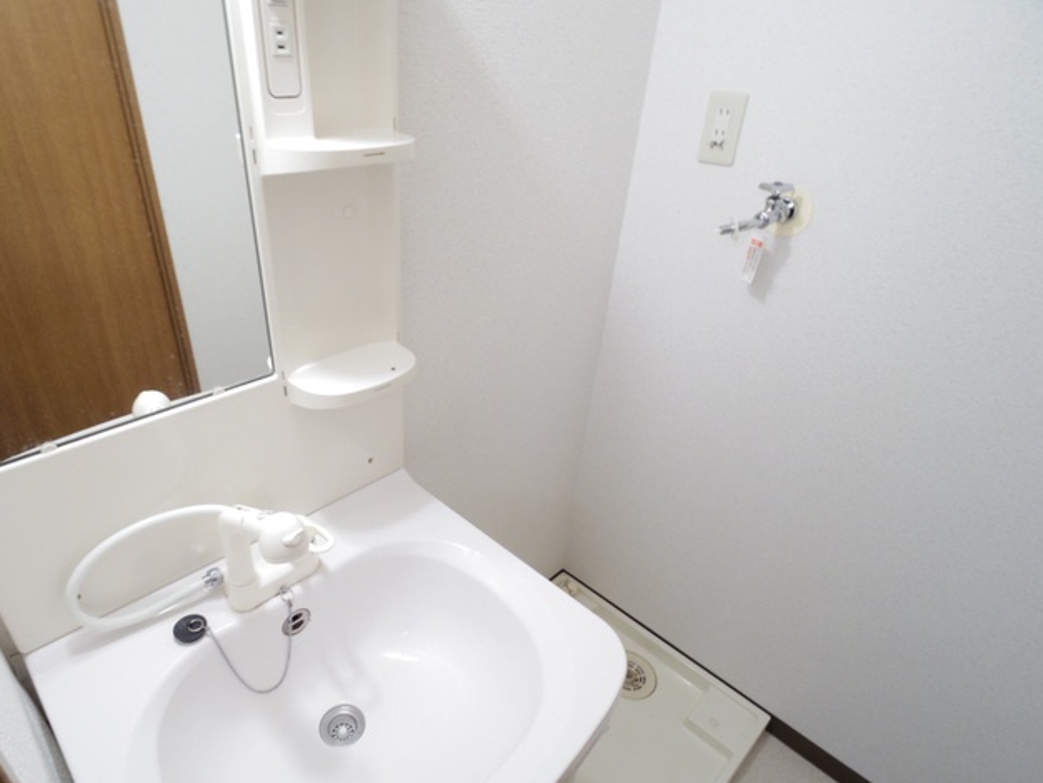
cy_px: 406
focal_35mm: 19
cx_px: 463
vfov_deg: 68.7
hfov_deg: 84.3
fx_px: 573
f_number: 3.7
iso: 200
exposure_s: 1/3.33
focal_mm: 3.8
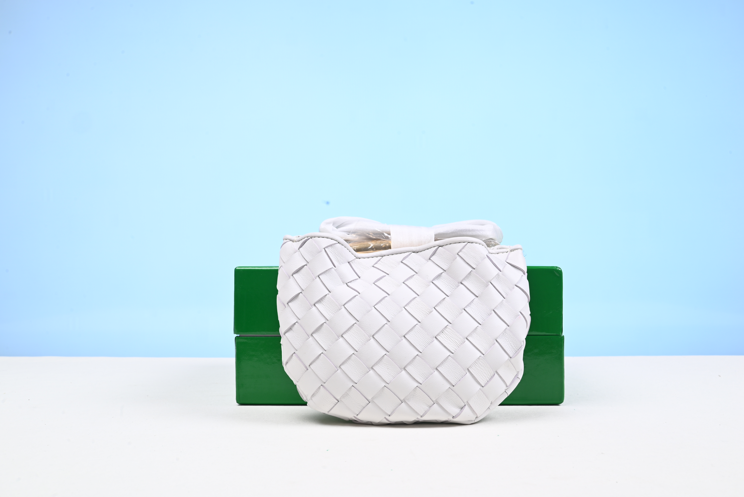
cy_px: 248
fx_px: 827
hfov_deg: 48.4
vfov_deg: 33.4
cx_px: 372
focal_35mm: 40
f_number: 16
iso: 100
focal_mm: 40
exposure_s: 1/2
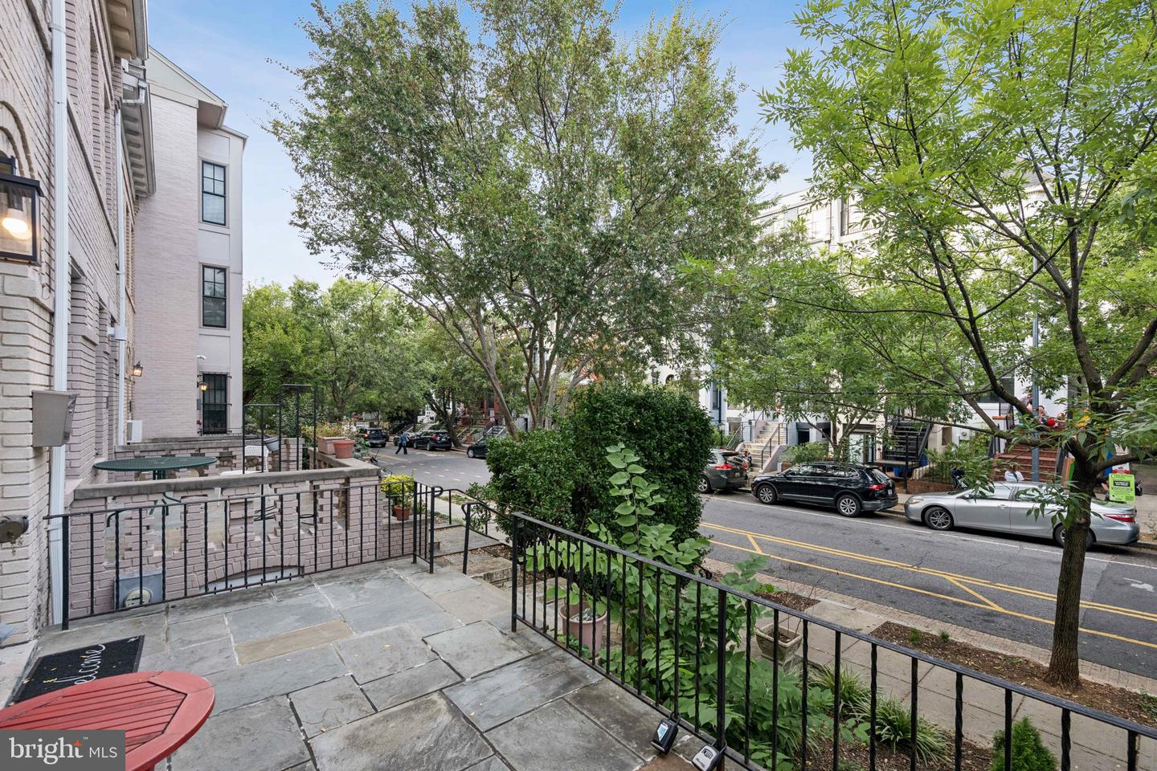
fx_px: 450
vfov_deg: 81.2
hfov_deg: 104.3
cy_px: 386
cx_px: 578
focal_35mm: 14
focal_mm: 14
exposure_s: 1/160
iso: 400
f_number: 7.1
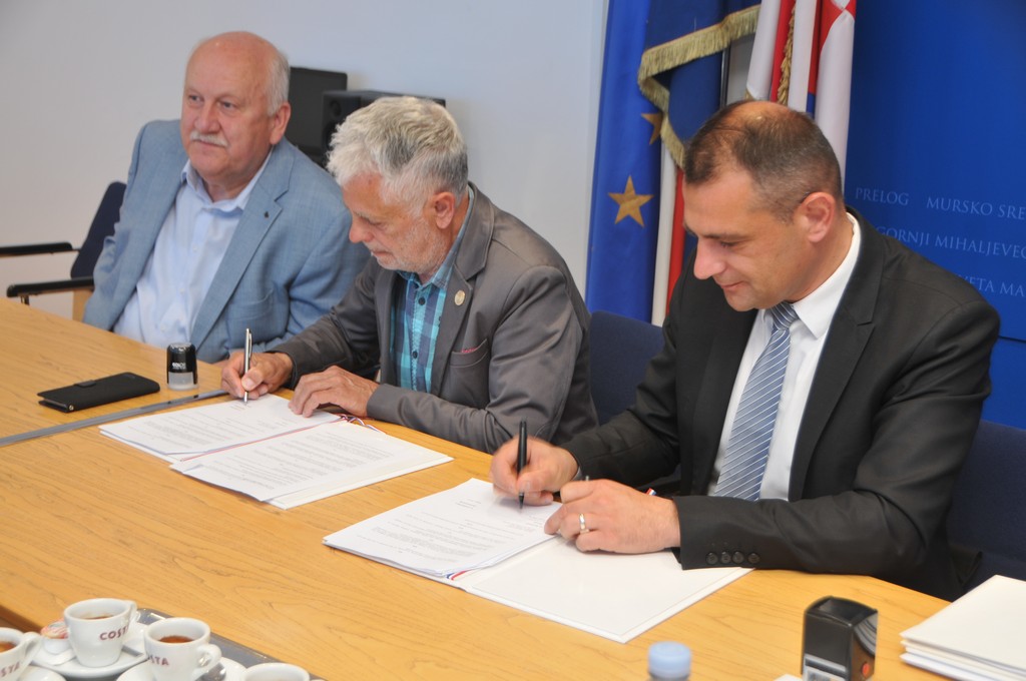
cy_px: 340
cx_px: 513
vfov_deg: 25.0
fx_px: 1537
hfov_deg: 36.9
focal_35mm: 54
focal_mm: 36
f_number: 5.6
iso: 200
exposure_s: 1/30
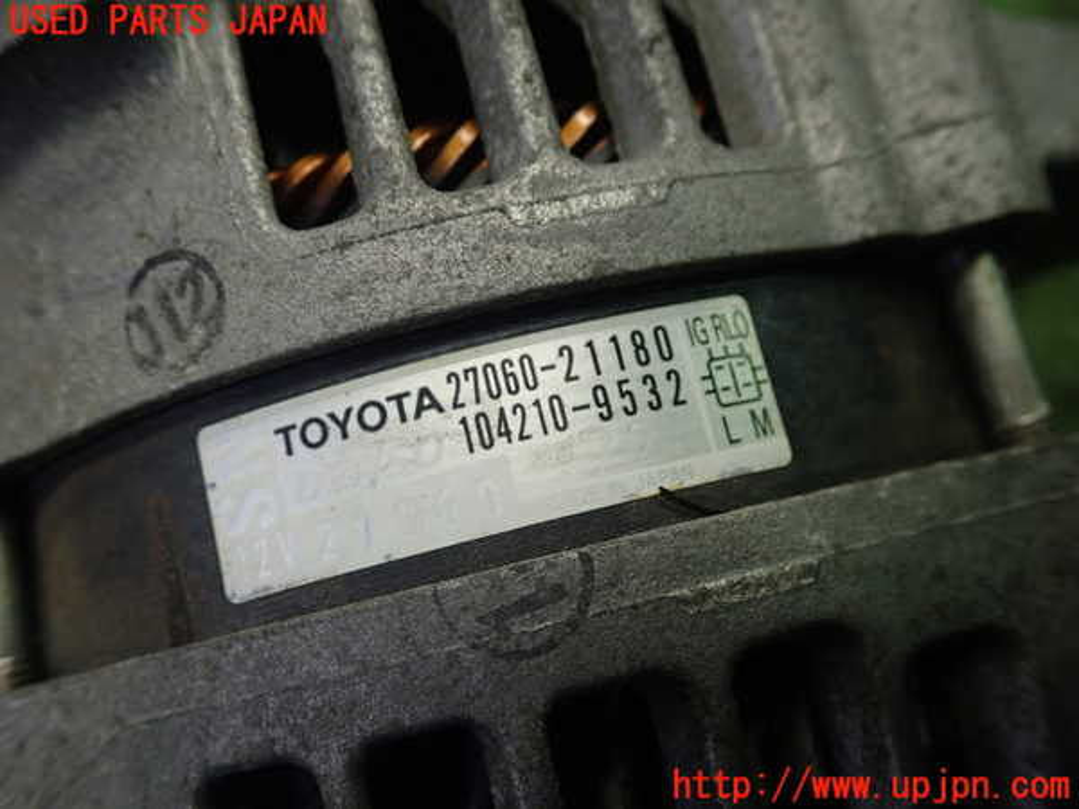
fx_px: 935
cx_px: 540
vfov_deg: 46.8
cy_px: 404
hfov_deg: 60.0
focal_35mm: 30
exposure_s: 1/125
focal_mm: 5.5
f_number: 2.3
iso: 250
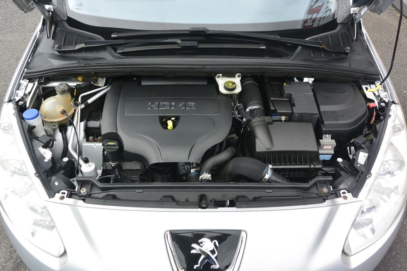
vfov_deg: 47.9
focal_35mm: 27
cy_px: 136
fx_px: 305
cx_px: 204
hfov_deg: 67.4
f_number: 4.5
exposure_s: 1/400
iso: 160
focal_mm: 10
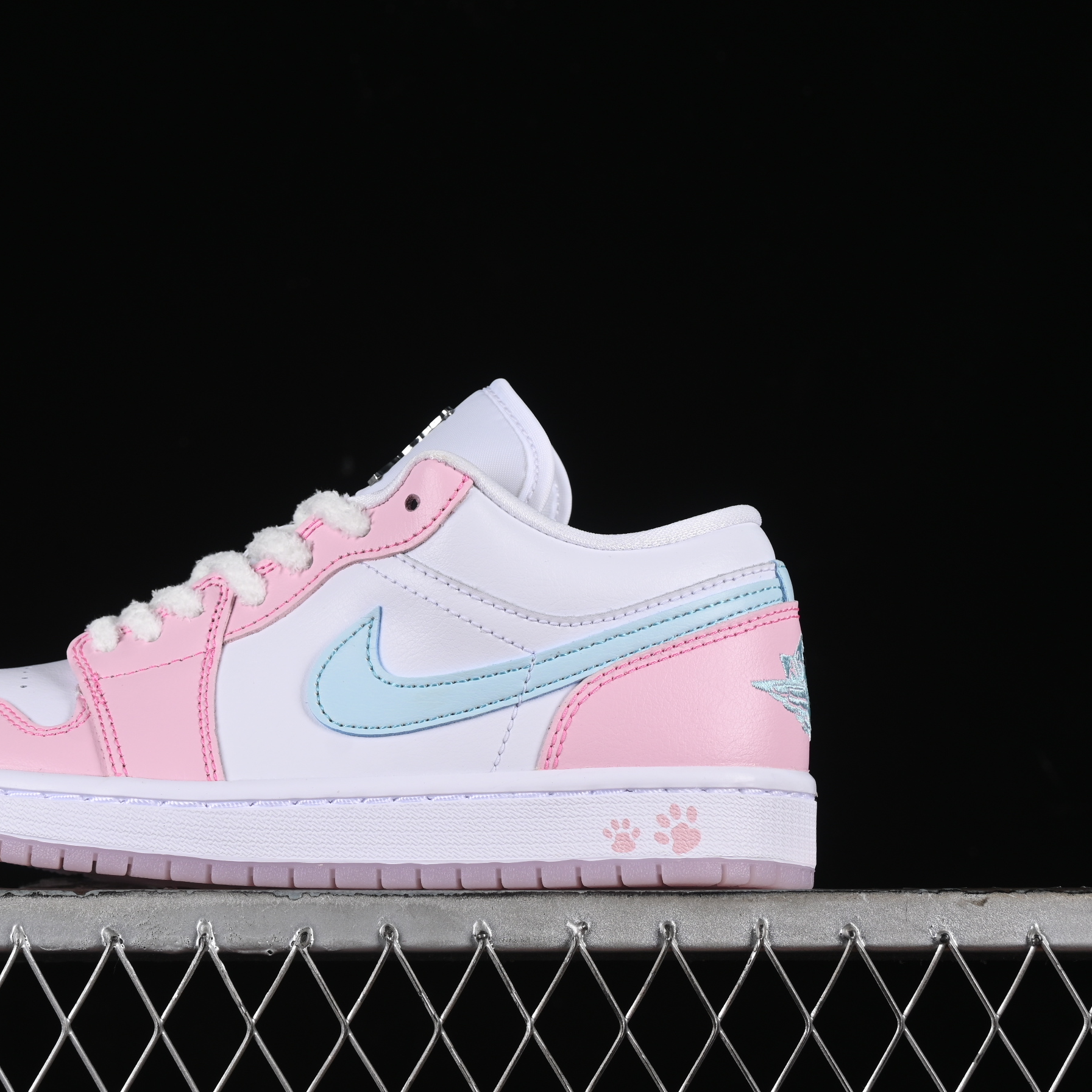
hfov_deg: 17.5
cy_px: 537
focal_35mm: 99
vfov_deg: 17.6
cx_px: 325
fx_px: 3533
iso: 160
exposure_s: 1/80
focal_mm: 50
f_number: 8
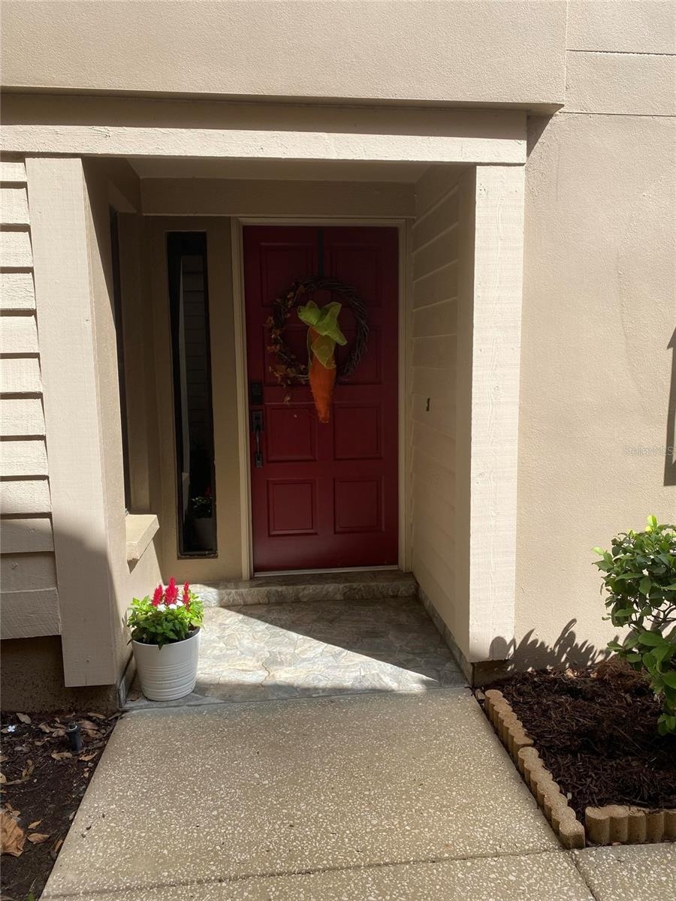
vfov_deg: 67.3
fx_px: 677
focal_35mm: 26
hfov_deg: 53.1
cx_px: 338
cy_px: 450
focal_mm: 4.25
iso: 32
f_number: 1.8
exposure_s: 1/1565
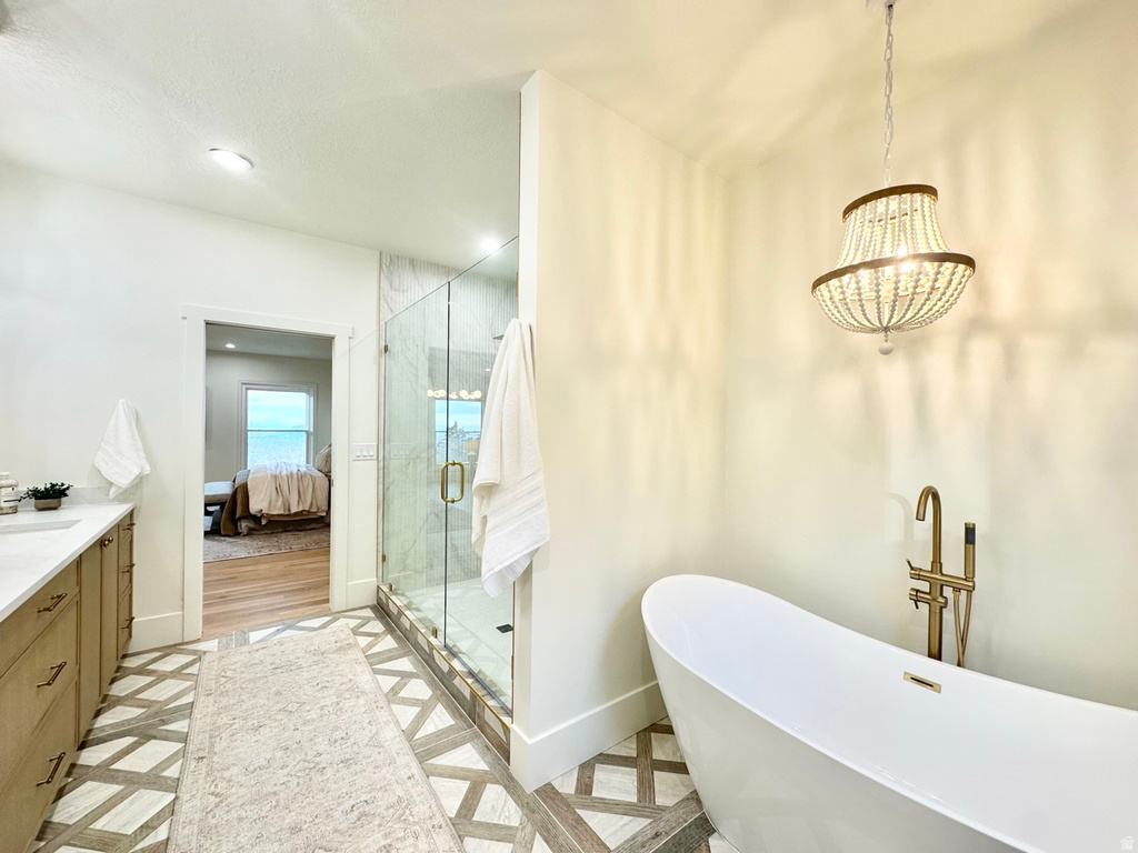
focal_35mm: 14
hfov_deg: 102.1
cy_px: 426
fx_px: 460
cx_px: 569
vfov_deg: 85.7
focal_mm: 2.22
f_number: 2.2
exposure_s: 1/120
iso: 80
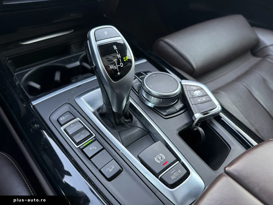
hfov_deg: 71.6
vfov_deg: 56.8
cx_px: 136
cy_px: 102
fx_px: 189
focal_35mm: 24
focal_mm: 6.76
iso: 200
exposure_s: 1/102
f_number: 1.78
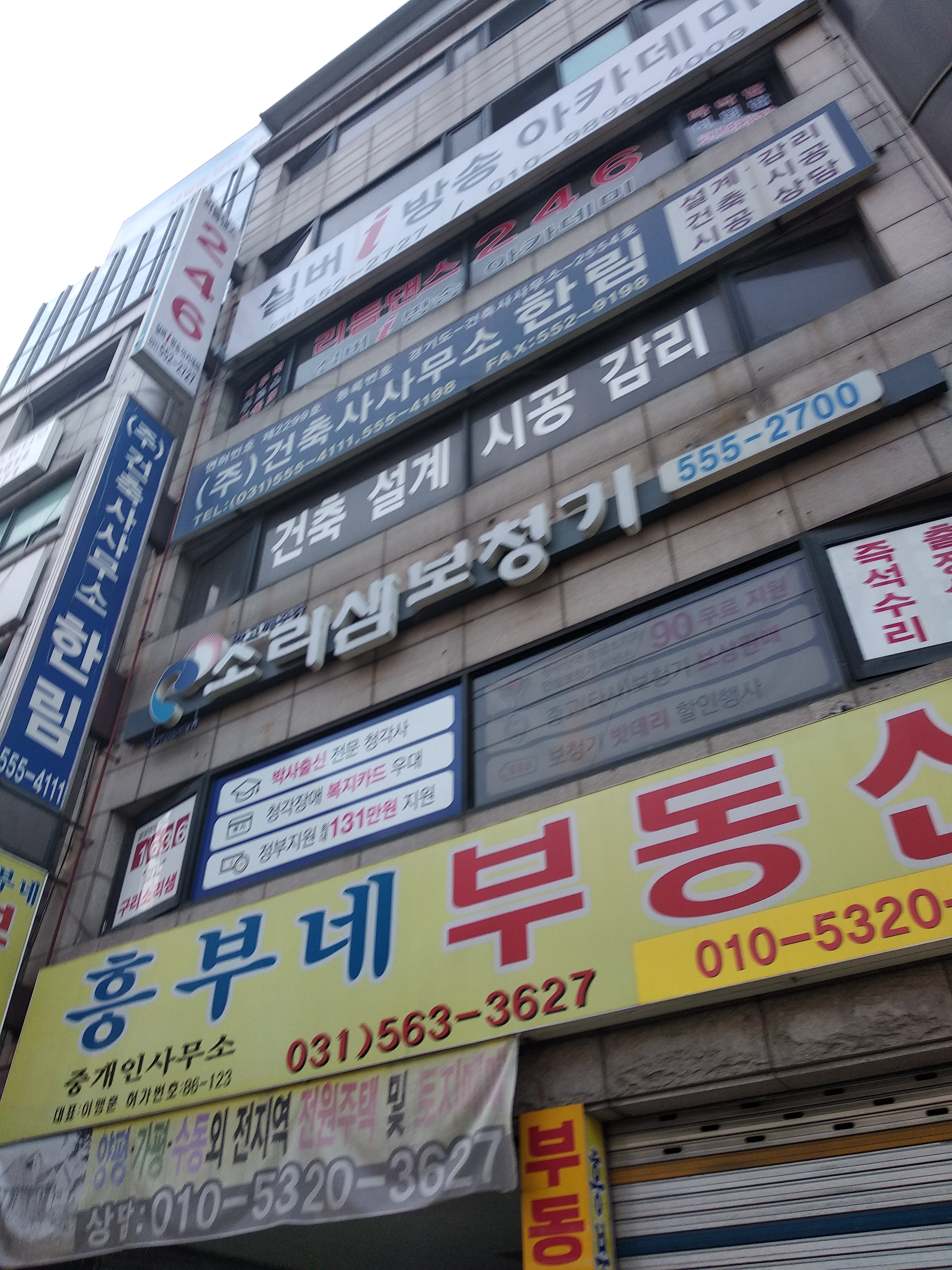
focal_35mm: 26
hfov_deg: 53.1
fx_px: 953
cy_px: 635
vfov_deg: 67.3
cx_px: 476
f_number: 2.2
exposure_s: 1/60
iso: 160
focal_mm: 3.81
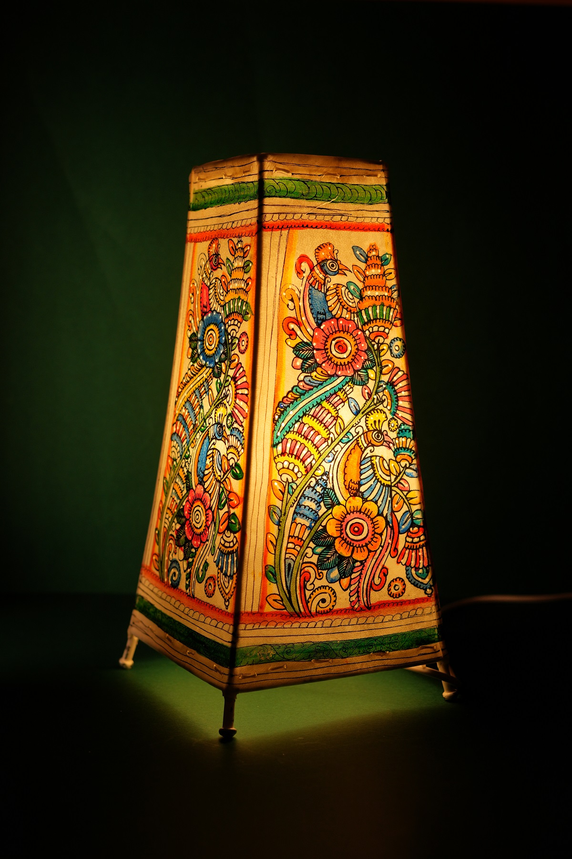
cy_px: 430
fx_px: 1192
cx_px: 286
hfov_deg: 27.0
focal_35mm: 50
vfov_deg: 39.6
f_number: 4
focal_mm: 50
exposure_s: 1/320
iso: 160
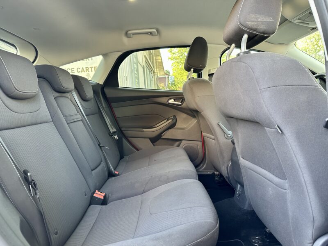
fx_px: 227
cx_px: 164
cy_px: 123
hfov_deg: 71.6
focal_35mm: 24
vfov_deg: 56.8
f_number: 1.78
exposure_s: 1/70
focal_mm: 6.86
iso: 250
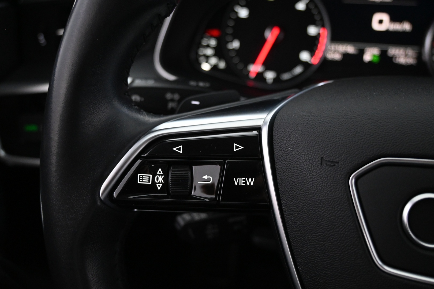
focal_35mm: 31
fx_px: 371
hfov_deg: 60.7
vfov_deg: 42.6
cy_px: 144
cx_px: 217
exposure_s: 1/30
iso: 3200
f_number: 3.8
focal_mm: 20.5
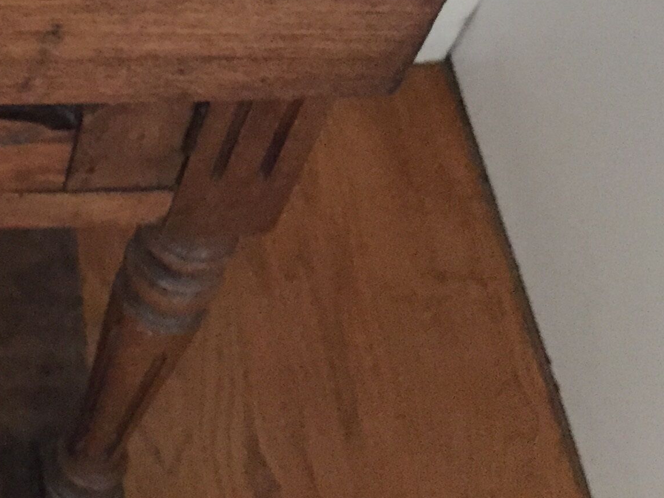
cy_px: -188
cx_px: -136
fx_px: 1573
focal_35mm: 82
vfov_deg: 16.8
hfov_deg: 22.0
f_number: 2.2
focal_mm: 4.15
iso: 640
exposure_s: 1/15
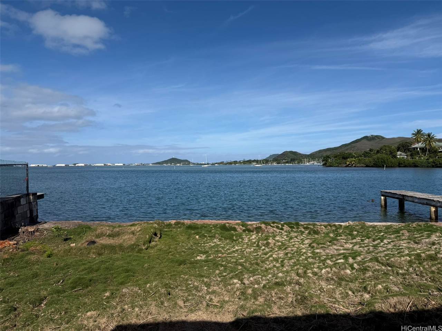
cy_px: 166
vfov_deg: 56.8
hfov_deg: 71.6
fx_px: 306
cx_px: 221
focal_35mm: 24
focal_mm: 6.76
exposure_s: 1/8130
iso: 80
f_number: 1.78
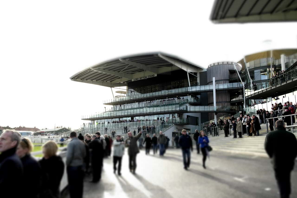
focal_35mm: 30
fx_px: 247
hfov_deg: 61.9
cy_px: 99
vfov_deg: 43.6
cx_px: 148
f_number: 4.5
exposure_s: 1/160
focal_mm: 20
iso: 100
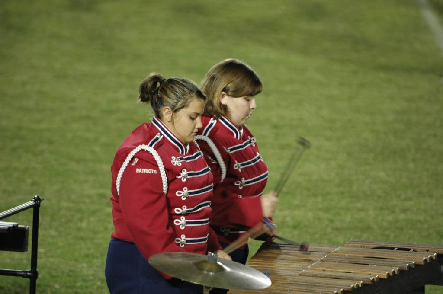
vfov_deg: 4.6
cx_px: 222
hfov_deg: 6.9
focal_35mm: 300
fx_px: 3687
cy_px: 147
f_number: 2.8
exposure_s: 1/60
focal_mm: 200
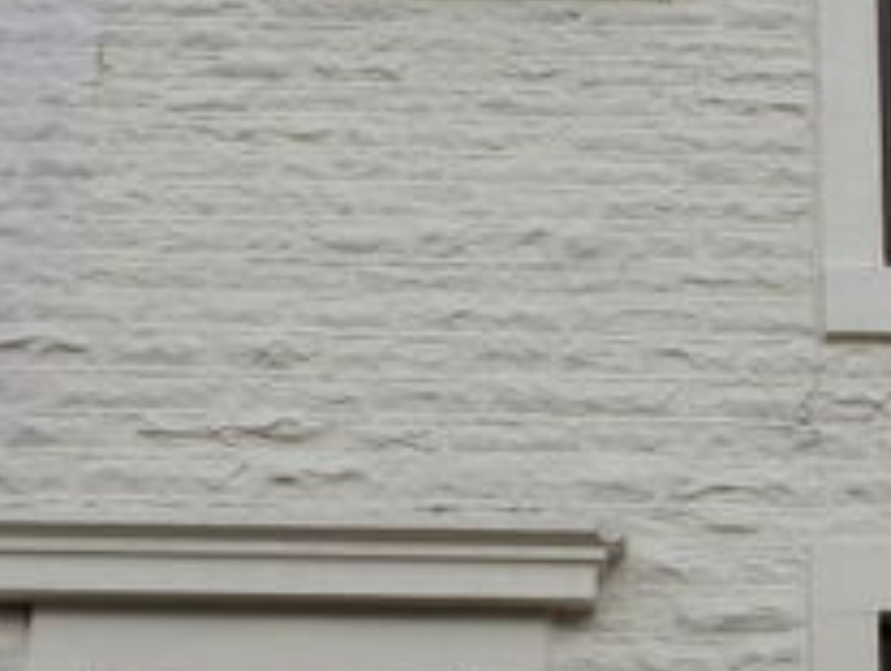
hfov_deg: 23.6
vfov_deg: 18.1
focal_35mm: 81
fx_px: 2089
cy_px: 553
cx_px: 749
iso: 100
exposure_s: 1/215
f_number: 4.1
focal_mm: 4.3
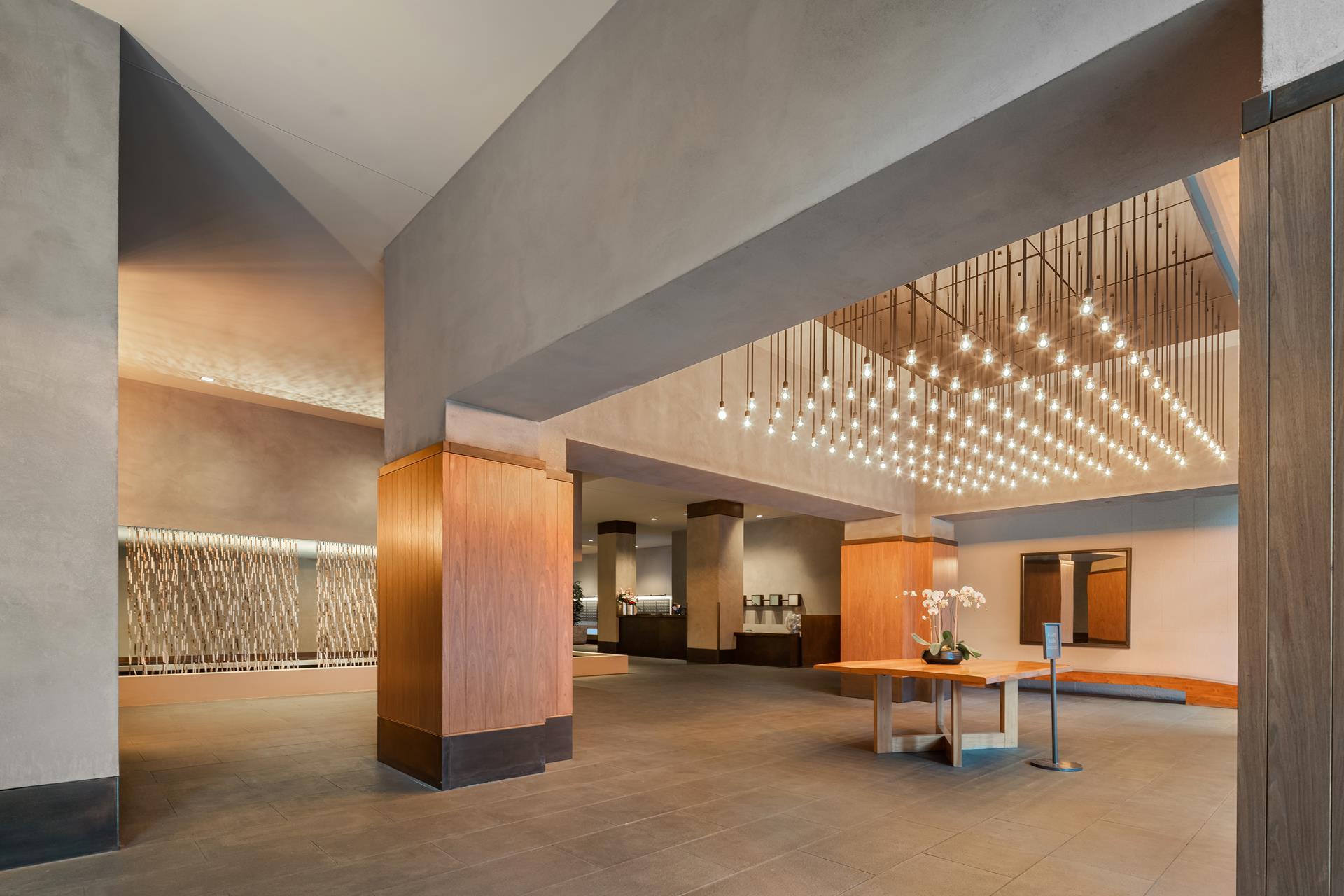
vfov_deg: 70.4
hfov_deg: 93.3
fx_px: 635
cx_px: 672
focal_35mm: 17
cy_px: 448
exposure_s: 1/1.67
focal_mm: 17
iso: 400
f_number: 10
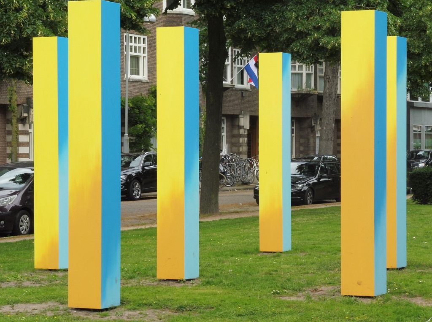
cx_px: 216
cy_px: 161
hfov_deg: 16.2
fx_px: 1519
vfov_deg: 12.1
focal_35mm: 122
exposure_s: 1/125
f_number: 7.1
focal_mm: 21.8
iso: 100
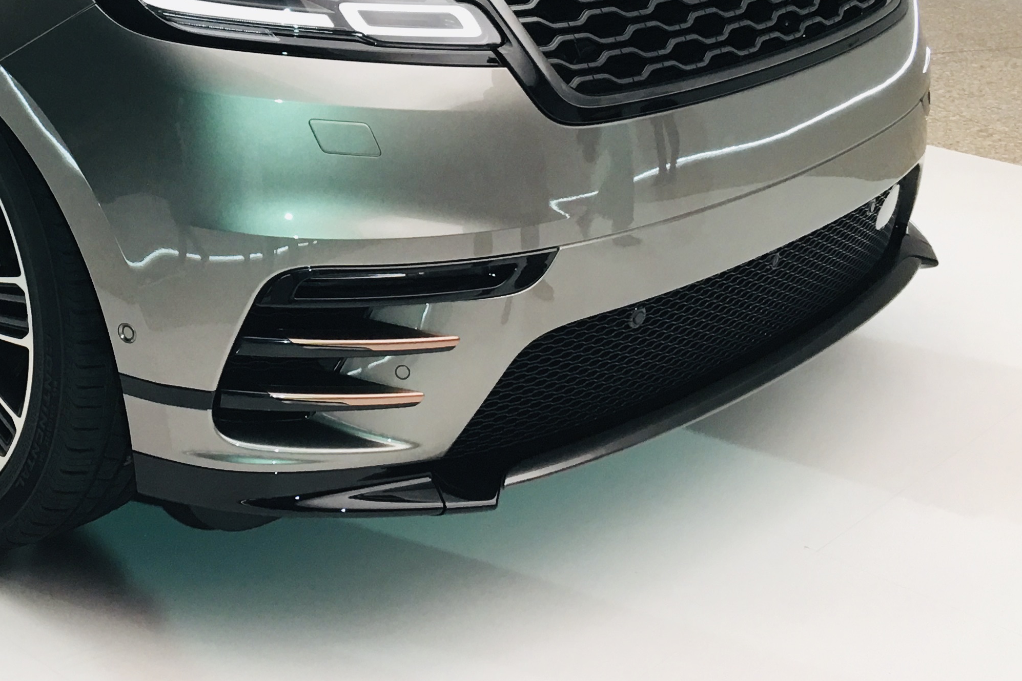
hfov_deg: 31.6
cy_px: -30
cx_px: 131
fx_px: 1731
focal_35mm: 61
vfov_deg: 21.3
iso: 40
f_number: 2.2
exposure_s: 1/33
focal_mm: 4.15
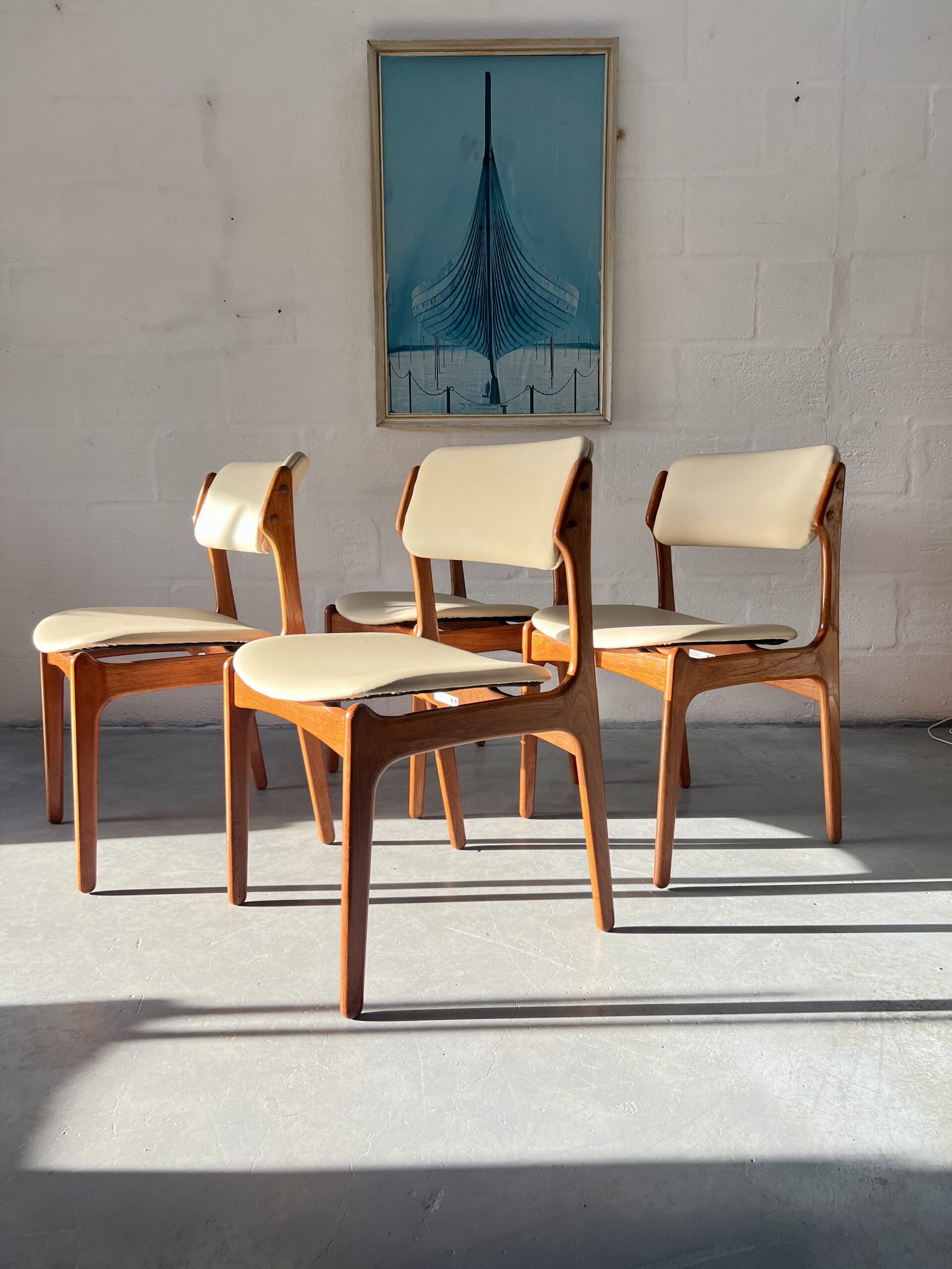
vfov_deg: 67.3
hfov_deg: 53.1
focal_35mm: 26
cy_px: 634
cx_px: 476
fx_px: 953
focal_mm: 5.7
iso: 50
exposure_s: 1/309
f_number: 1.5
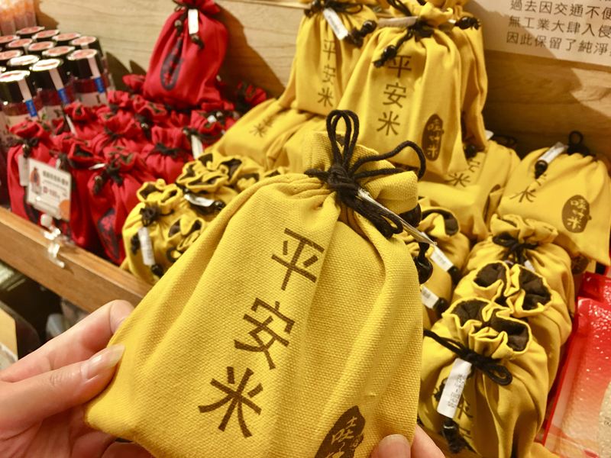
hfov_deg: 61.7
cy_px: 229
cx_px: 306
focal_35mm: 29
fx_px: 512
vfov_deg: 48.2
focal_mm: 4.15
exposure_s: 1/15
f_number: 2.2
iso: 40
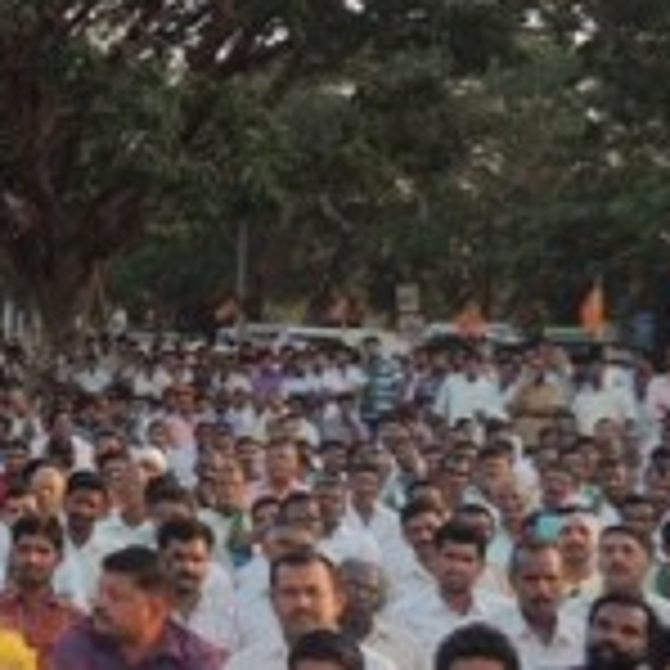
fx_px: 1993
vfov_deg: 19.1
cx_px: -414
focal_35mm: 91
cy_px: 310
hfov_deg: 16.8
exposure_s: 1/200
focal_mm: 4.3
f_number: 3
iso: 100
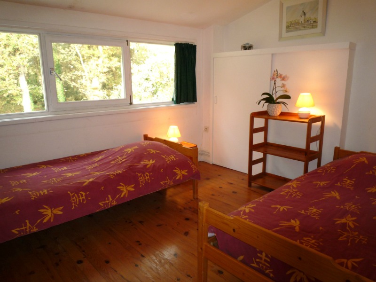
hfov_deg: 69.4
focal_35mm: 25
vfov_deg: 54.9
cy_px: 141
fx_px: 272
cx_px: 188
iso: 100
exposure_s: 1/30
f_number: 2.8
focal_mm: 4.4
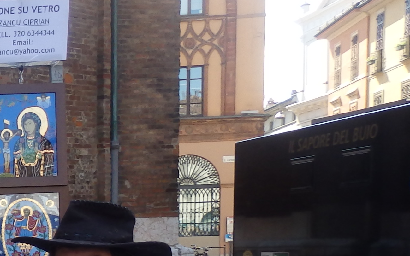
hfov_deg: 19.0
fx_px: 1050
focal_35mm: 94
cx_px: -229
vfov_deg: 13.3
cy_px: 347
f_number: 3
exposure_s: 1/250
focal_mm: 4.5
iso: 100
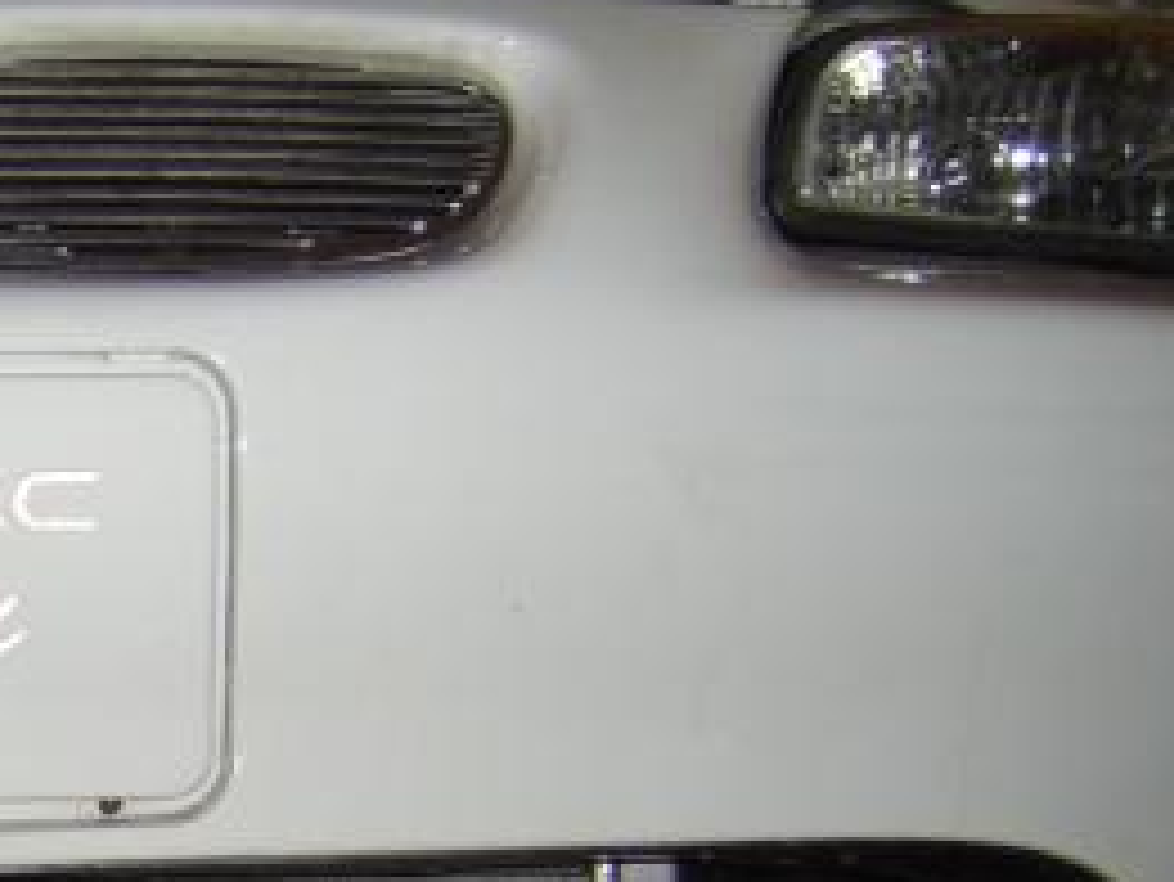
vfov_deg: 18.5
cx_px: -220
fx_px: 2579
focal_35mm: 76
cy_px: 1008
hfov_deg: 23.5
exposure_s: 1/30
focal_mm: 8.13
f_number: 2.7
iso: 141
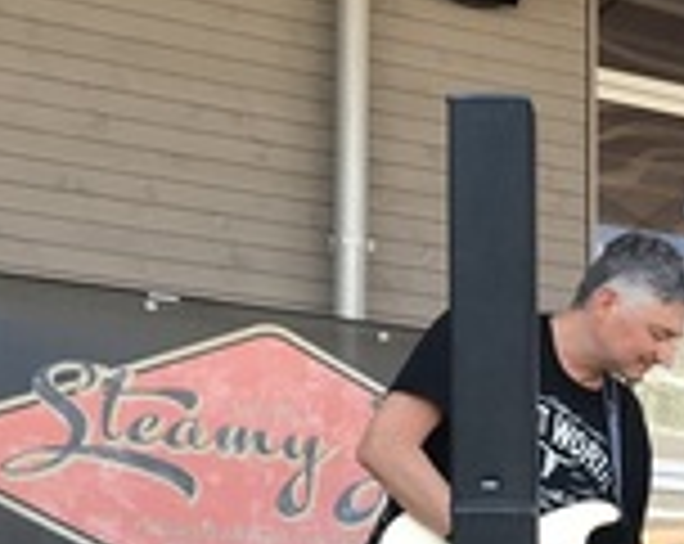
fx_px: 1940
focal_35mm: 96
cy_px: 715
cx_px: 1010
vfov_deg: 15.2
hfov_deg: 18.0
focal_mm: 3.99
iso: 20
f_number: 1.8
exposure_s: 1/167
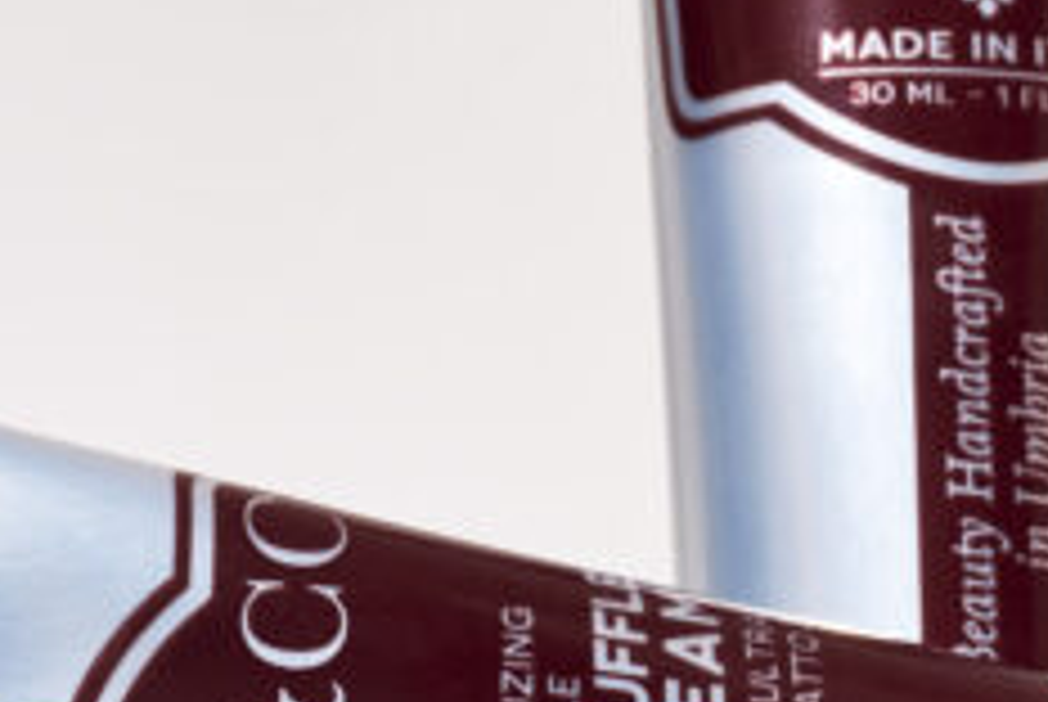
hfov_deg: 4.5
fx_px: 13437
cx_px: 895
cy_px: 34
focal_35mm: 461
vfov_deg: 3.0
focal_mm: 105
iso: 64
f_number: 22
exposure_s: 1/160
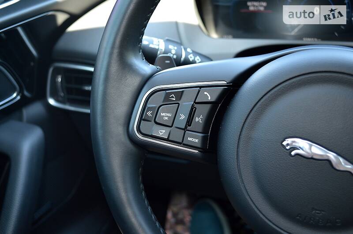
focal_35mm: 39
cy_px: 117
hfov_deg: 49.6
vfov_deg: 34.2
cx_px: 176
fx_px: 382
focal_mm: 26
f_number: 4.2
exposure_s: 1/60
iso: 500
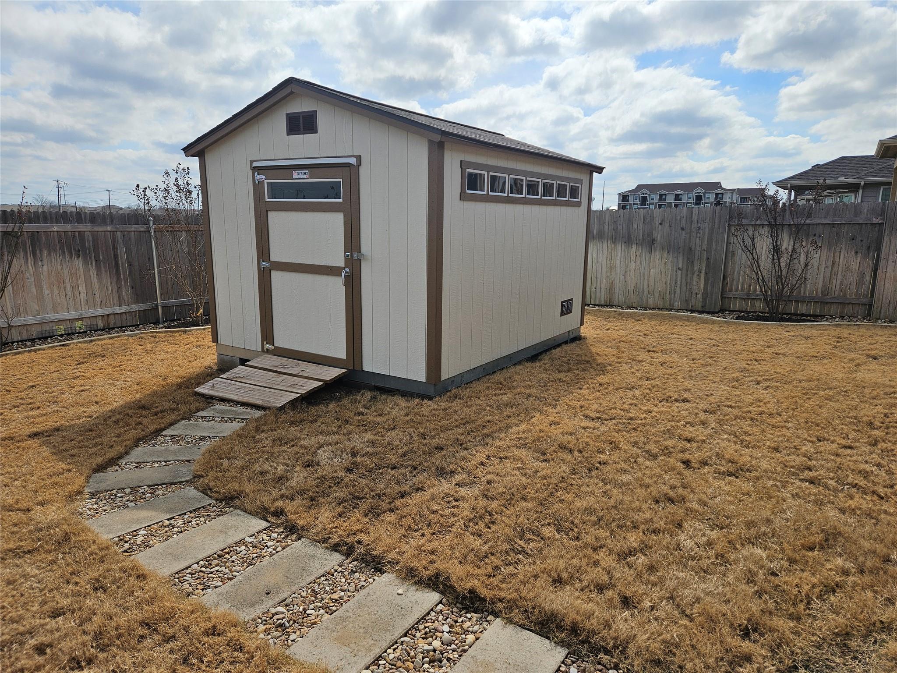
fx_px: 596
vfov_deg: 58.9
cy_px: 336
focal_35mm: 23
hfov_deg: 73.9
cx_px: 448
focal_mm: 5.4
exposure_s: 1/3531
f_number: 1.8
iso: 25
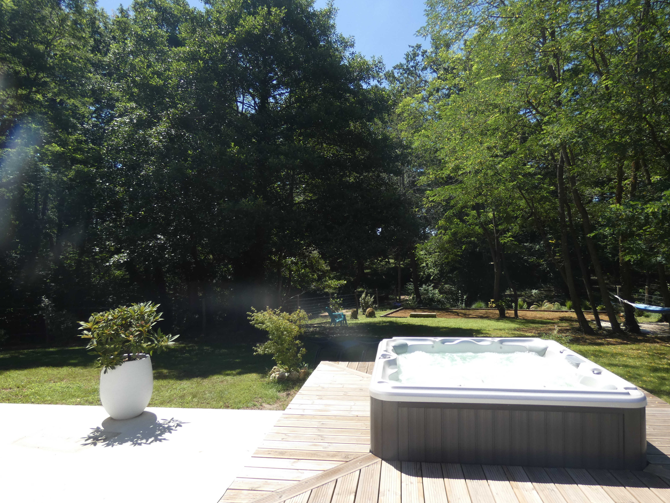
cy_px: 256
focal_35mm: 21
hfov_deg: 79.0
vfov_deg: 63.4
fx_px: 406
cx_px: 349
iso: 80
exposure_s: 1/1000
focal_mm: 3.6
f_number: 2.8
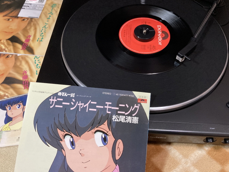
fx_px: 212
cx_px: 124
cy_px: 84
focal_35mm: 32
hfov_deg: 56.7
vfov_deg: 44.2
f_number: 1.8
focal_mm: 3.99
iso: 250
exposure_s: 1/60
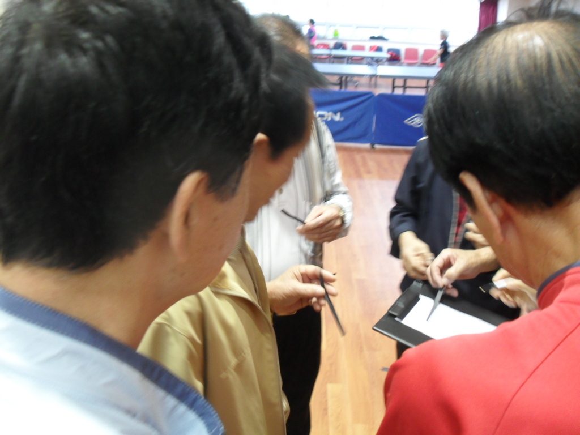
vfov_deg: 40.7
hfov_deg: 52.6
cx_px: 290
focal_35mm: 35
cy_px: 218
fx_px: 586
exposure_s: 1/10
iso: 200
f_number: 2.8
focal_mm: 6.2
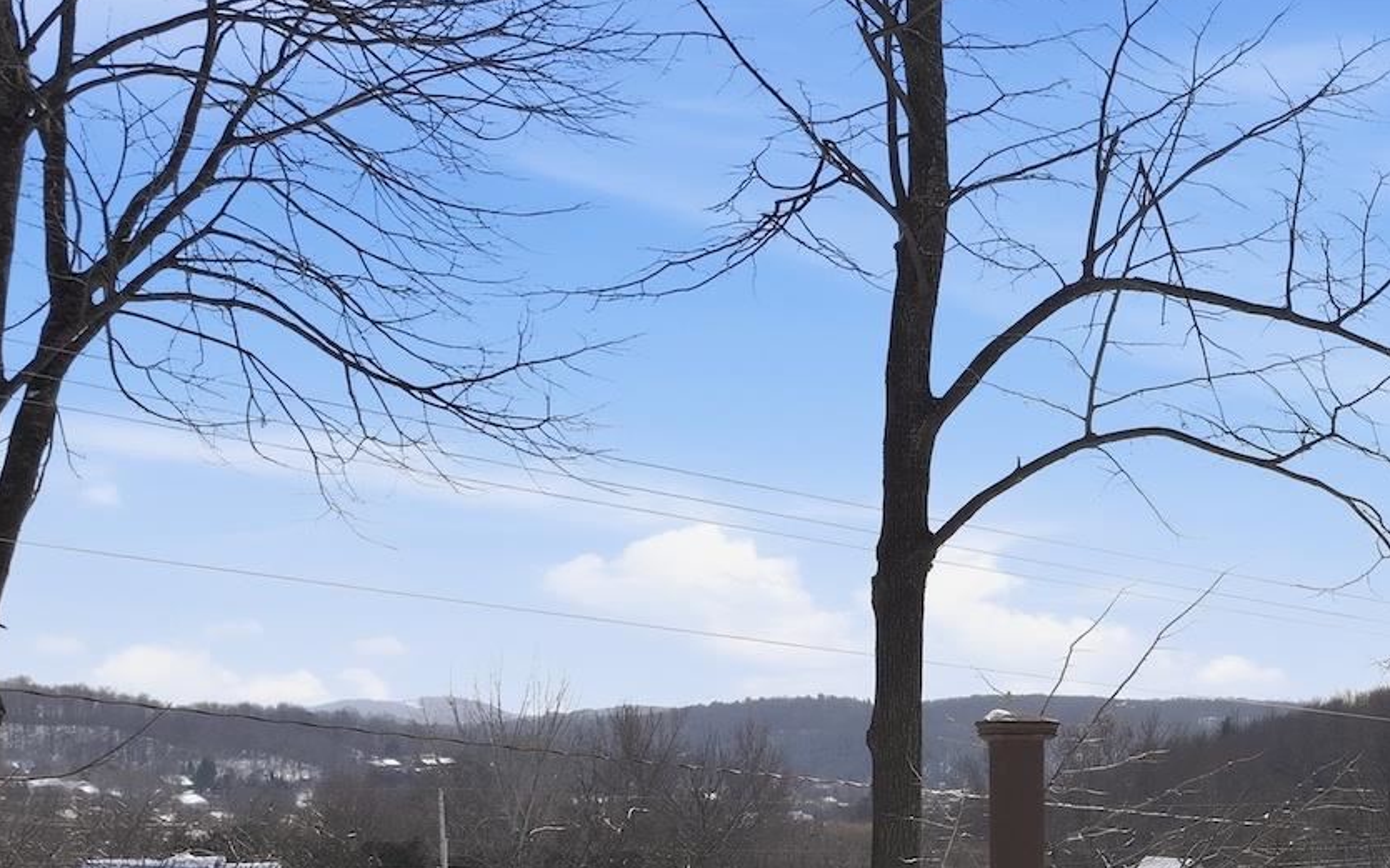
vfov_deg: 20.7
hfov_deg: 29.5
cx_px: 1597
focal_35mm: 61
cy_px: 836
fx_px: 2310
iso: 110
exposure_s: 1/4000
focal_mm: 12.3
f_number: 2.8
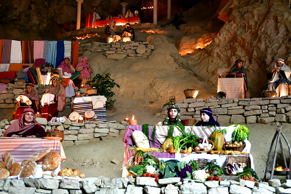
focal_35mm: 50
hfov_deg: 39.6
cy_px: 96
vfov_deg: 27.0
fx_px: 404
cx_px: 131
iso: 1000
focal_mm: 28
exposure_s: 1/80
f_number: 1.8
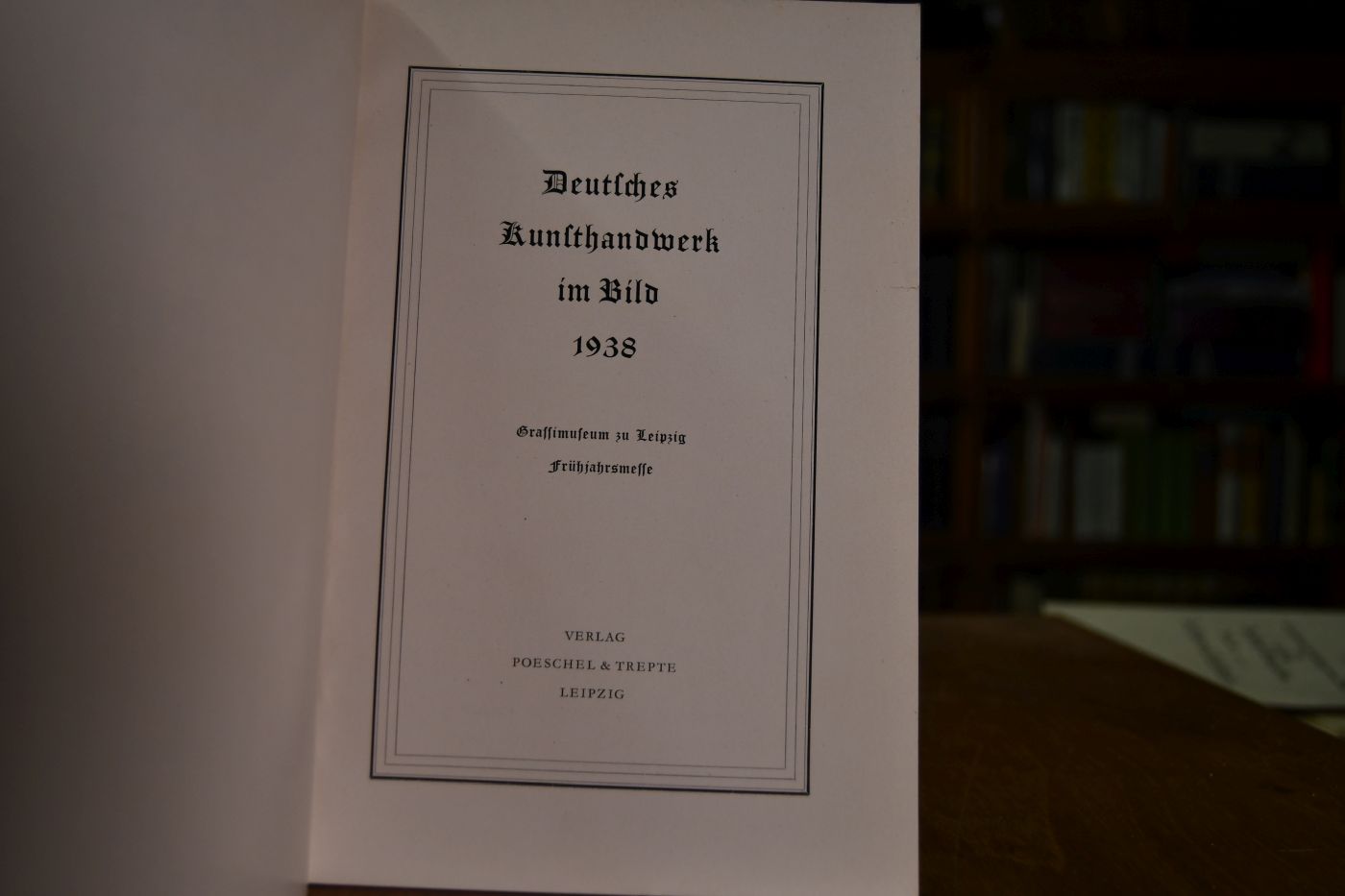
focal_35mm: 33
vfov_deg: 40.0
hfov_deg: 57.2
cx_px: 672
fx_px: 1233
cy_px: 448
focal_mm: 22
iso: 450
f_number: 3.5
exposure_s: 1/250
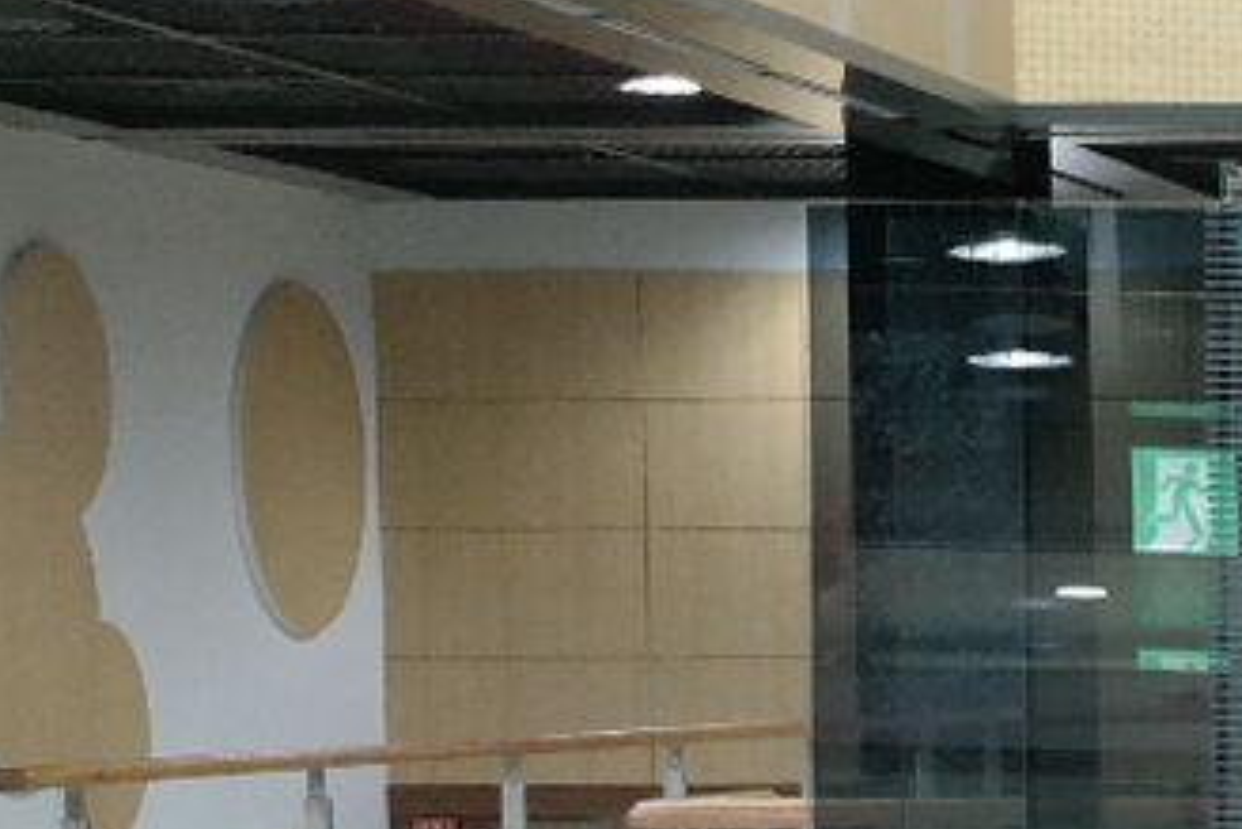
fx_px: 5453
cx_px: 2344
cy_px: 1102
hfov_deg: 11.8
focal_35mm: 158
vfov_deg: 8.6
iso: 800
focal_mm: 20
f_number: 3.5
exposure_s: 1/40
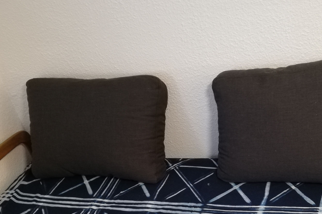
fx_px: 447
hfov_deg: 39.4
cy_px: 203
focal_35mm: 50
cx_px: 194
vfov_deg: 25.9
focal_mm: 3.81
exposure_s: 1/16.7
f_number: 2.2
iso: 640
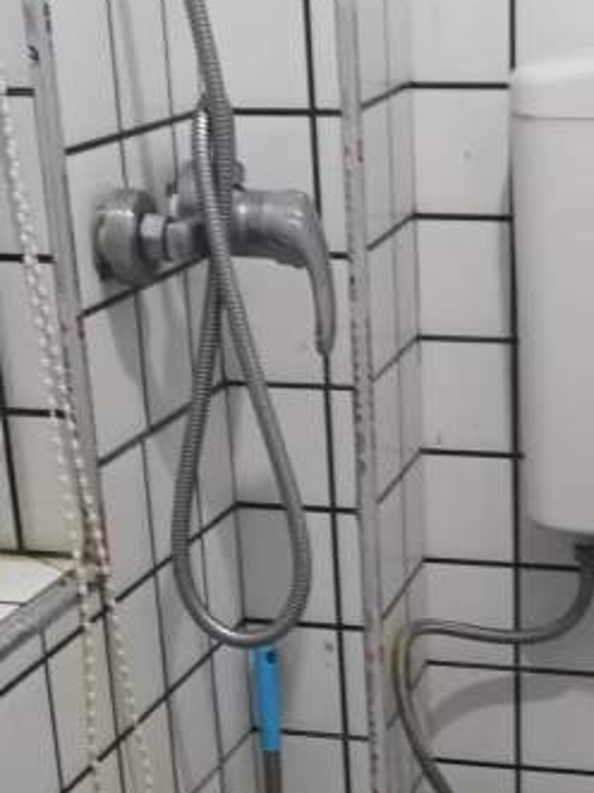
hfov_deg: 16.9
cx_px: 441
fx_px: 1992
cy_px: 955
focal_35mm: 87
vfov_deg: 21.0
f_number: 1.6
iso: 400
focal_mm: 5.56
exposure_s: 1/33.3
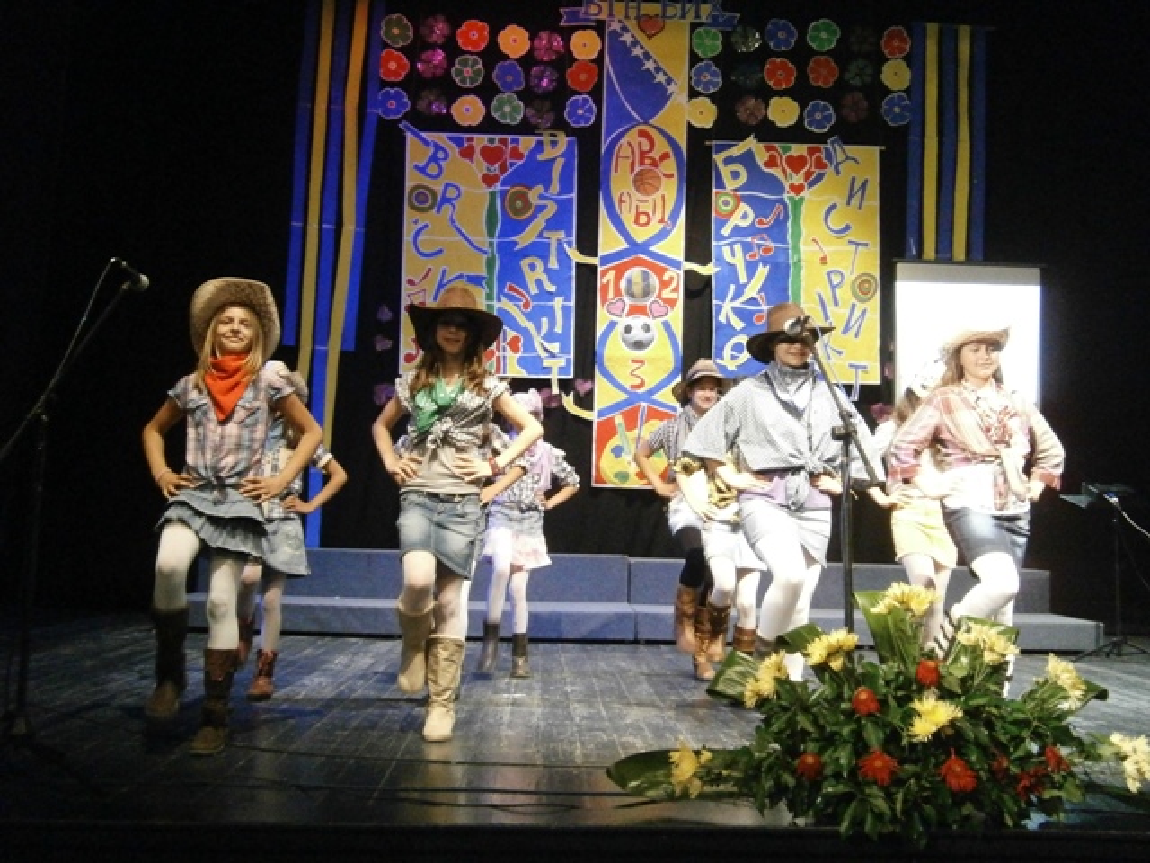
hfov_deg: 51.4
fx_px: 1196
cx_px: 575
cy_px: 432
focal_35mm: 36
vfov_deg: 39.7
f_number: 3.1
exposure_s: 1/25
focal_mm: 6.4
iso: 800
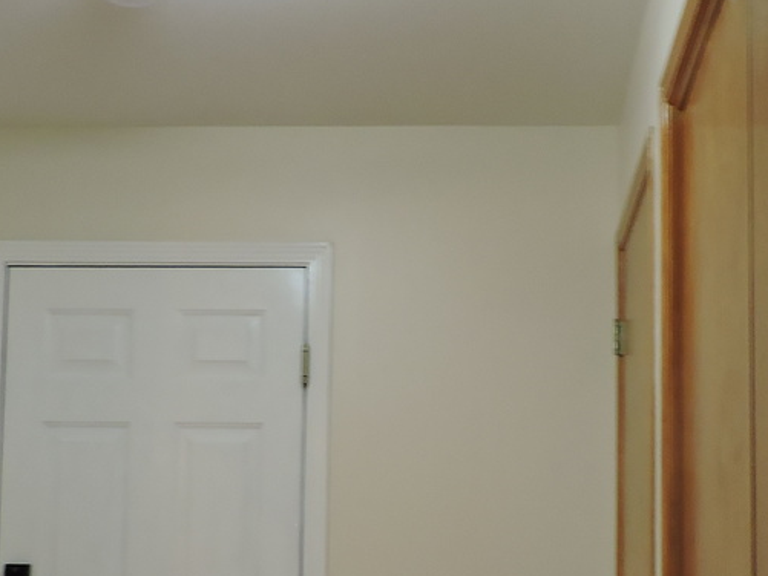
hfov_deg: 28.1
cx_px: 426
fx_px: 1531
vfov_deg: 21.0
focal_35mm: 69
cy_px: 493
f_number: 3
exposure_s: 1/30
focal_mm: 4.3
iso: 280
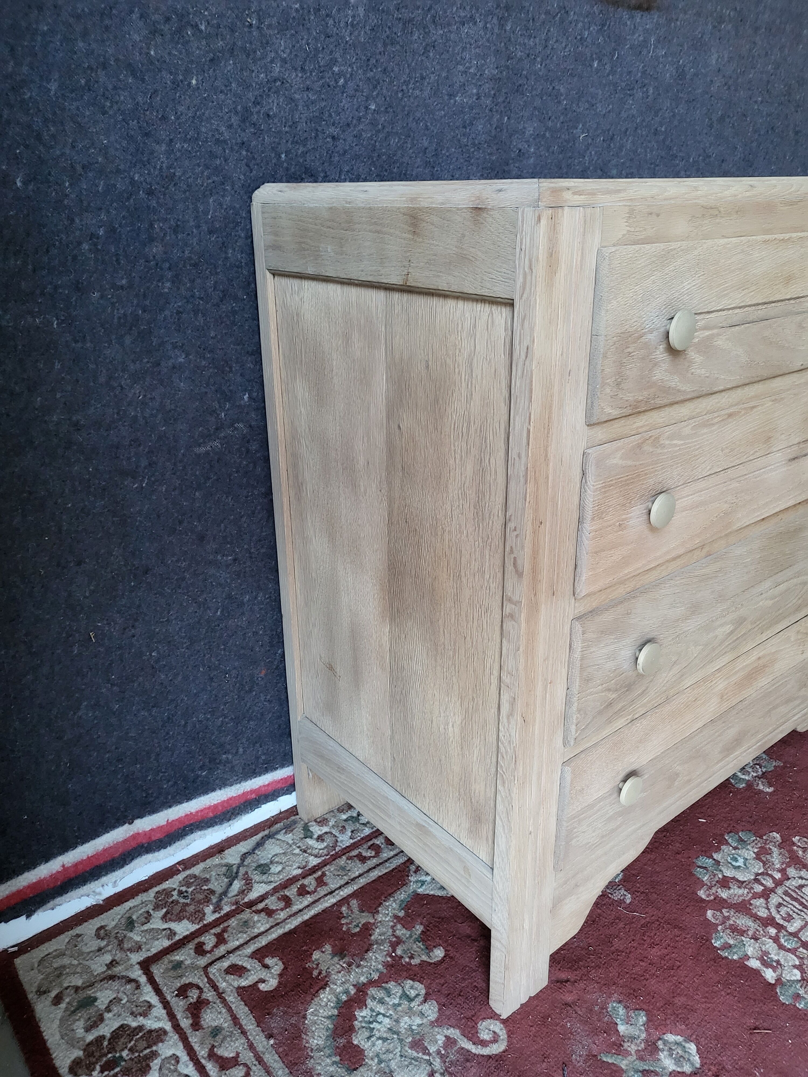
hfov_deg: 53.1
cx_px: 404
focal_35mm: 26
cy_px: 538
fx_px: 809
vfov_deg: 67.3
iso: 640
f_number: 1.8
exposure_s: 1/50
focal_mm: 4.25
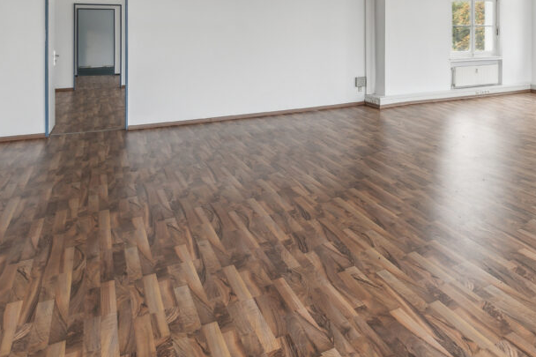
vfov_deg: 35.4
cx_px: 525
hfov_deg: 46.4
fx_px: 521
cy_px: 30
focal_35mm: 35
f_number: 8
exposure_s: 1/6
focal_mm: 16
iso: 200
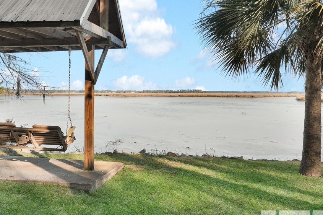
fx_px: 323
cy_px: 100
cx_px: 120
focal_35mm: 36
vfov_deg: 36.8
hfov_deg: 52.6
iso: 320
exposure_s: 1/640
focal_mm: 28
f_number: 9
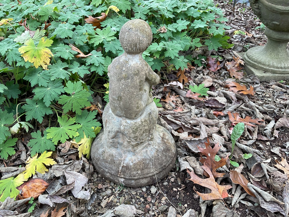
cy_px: 108
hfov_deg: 61.7
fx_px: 242
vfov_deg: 48.2
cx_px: 144
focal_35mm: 29
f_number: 1.8
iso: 20
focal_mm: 3
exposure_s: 1/120
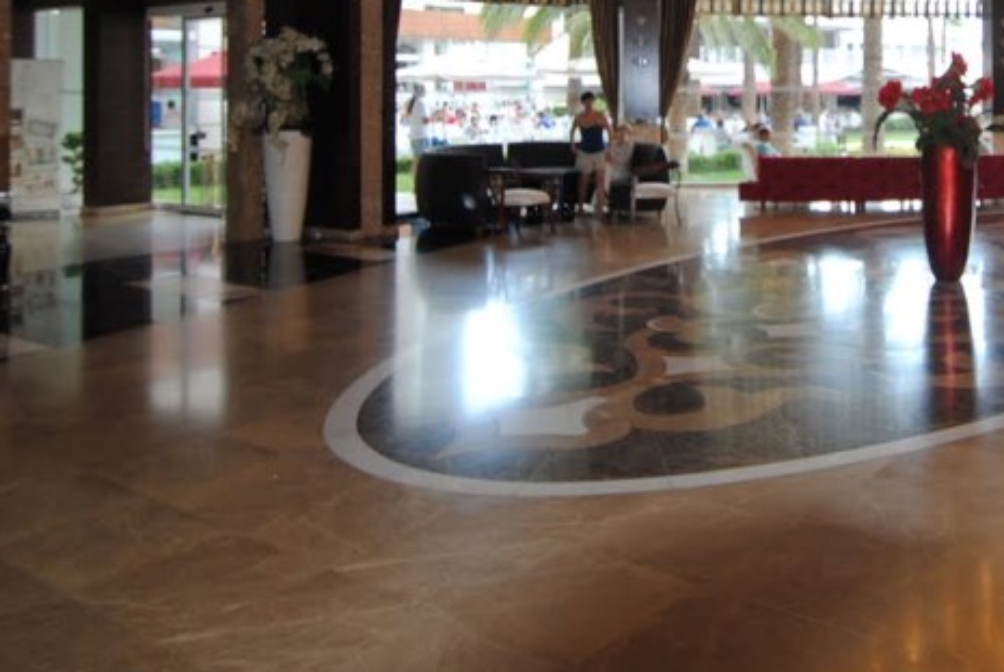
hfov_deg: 48.7
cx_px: 811
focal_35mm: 37
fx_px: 1033
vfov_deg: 34.2
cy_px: 80
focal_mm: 10
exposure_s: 1/125
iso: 180
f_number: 3.5
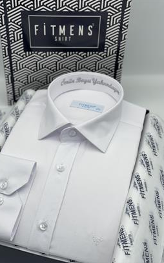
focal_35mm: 56
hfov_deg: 23.1
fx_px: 401
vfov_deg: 36.3
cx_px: 74
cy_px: 132
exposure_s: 1/347
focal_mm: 6
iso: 32
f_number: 2
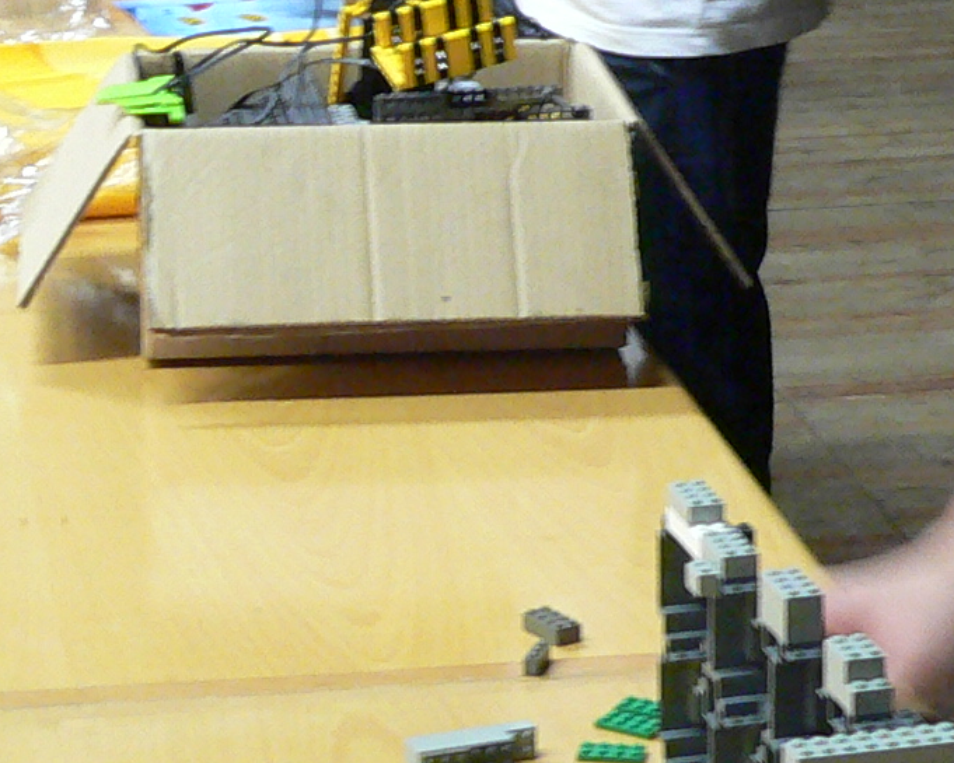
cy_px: -129
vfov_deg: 11.5
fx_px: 3728
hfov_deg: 14.6
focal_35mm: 132
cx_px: 541
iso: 200
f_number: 2.8
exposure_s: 1/6
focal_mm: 6
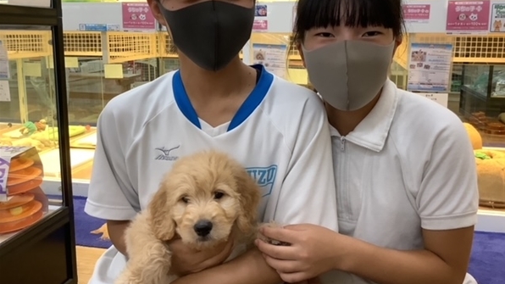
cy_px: 109
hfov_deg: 58.0
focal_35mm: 34
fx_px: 455
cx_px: 253
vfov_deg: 34.5
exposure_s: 1/60
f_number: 2.4
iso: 125
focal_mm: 3.3
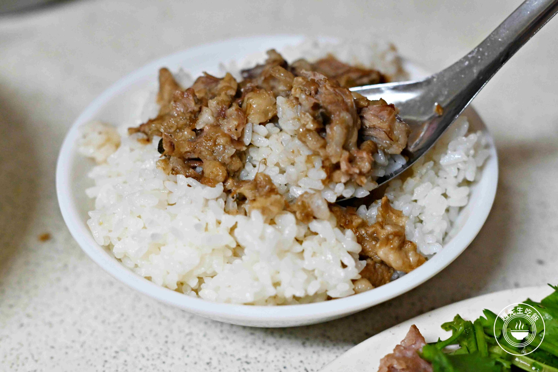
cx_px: 279
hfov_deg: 27.0
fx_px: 1162
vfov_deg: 18.2
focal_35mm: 75
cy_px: 186
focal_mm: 50
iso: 1400
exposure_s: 1/200
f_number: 3.2
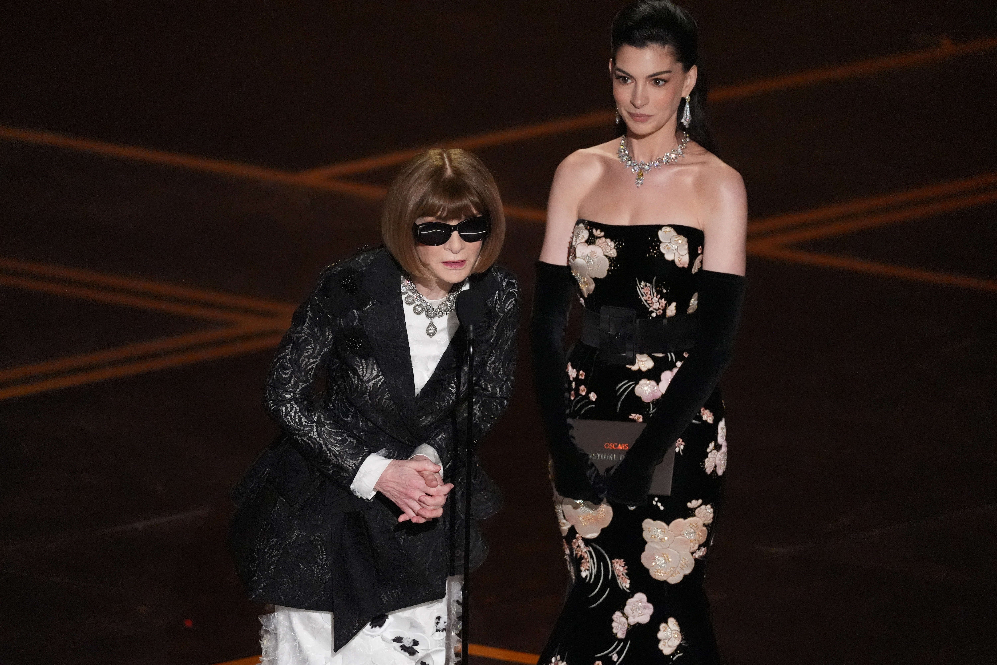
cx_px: 498
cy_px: 332
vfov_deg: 2.3
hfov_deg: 3.4
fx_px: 16615
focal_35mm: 600
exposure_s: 1/800
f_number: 4
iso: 10000
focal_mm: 600
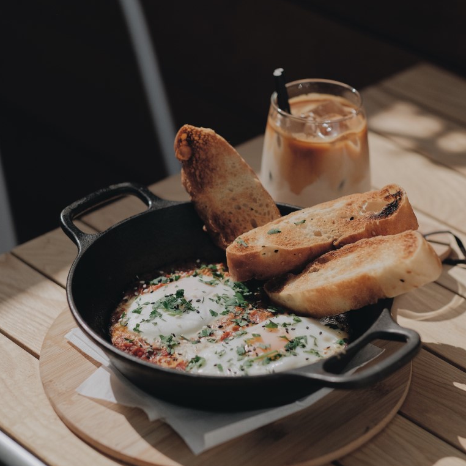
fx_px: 1645
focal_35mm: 108
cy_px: 220
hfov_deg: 16.1
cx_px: 232
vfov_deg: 16.1
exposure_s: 1/23000
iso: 800
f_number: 2.2
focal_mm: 56
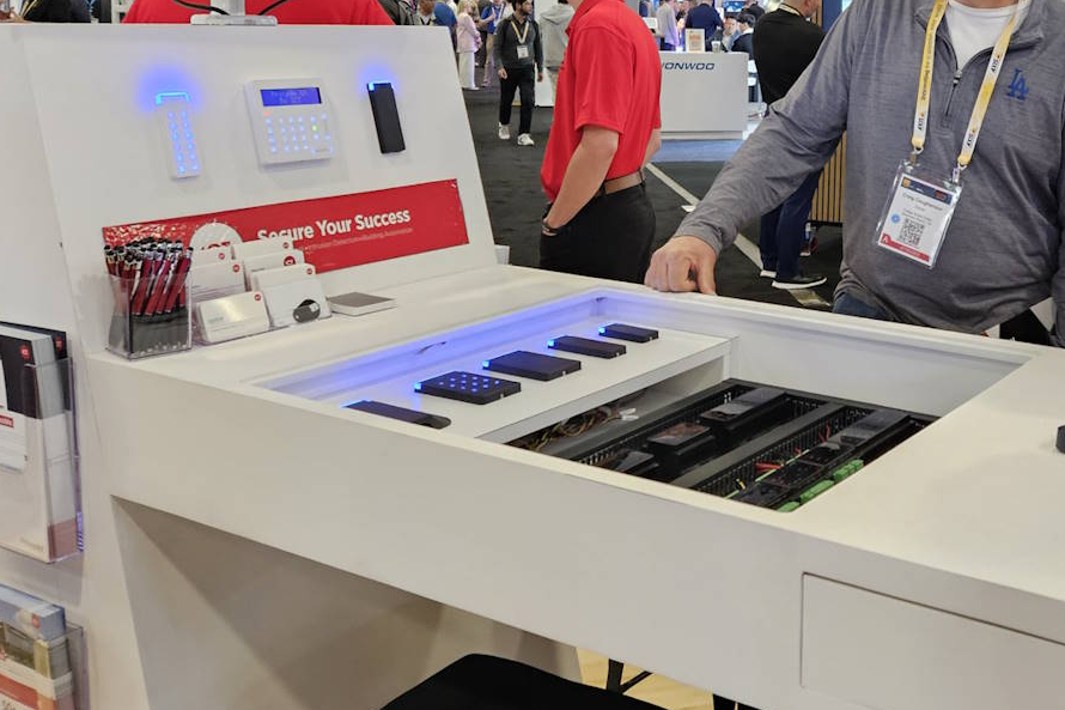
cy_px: 140
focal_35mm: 43
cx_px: 828
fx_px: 1272
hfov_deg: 43.6
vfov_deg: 30.4
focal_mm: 5.4
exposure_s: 1/120
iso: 1000
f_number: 1.8
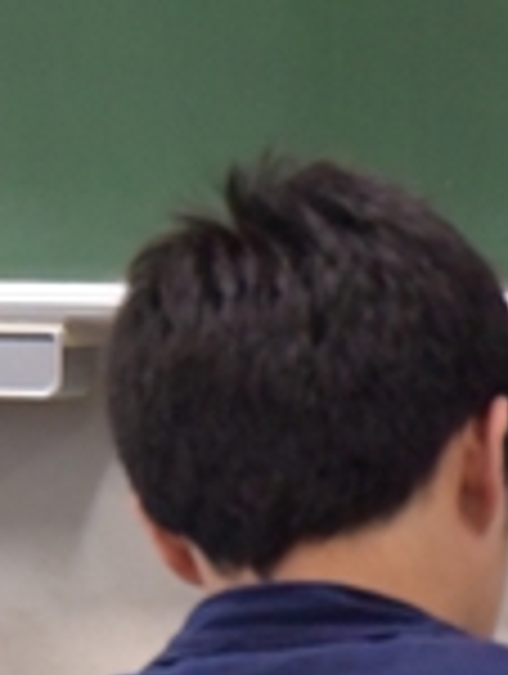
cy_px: 58
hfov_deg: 2.1
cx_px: -836
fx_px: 13912
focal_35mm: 713
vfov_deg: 2.8
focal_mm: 69
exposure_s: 1/60
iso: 1600
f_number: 4.8
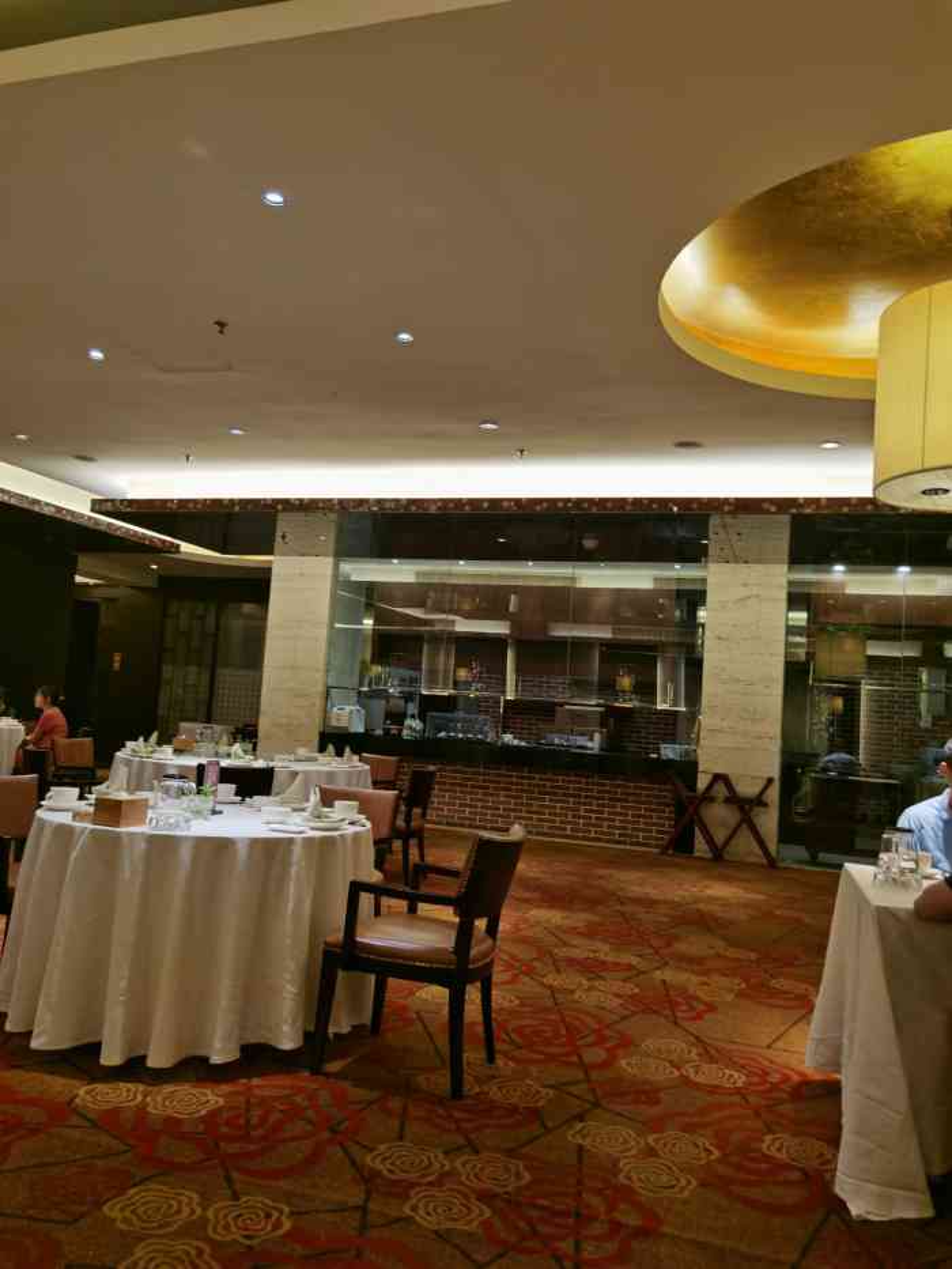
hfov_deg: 51.4
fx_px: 990
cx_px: 476
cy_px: 634
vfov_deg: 65.3
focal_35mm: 27
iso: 64
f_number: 1.6
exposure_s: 1/100
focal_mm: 5.56
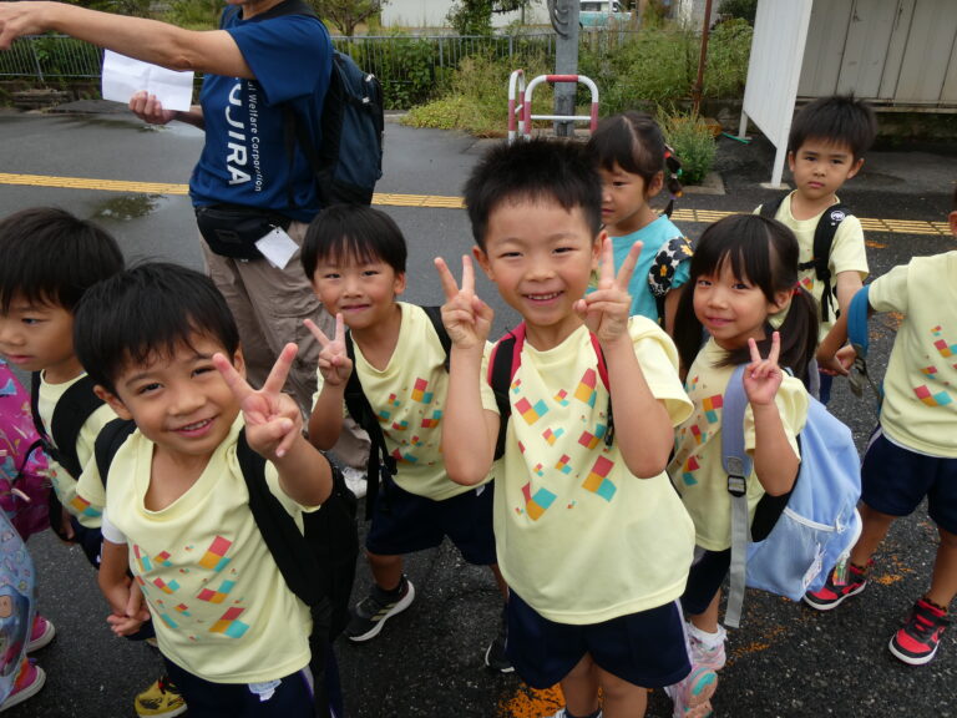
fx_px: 664
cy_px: 359
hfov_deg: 71.6
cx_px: 478
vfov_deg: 56.8
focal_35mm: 24
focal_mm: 4.3
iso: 80
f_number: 3.3
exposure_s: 1/320
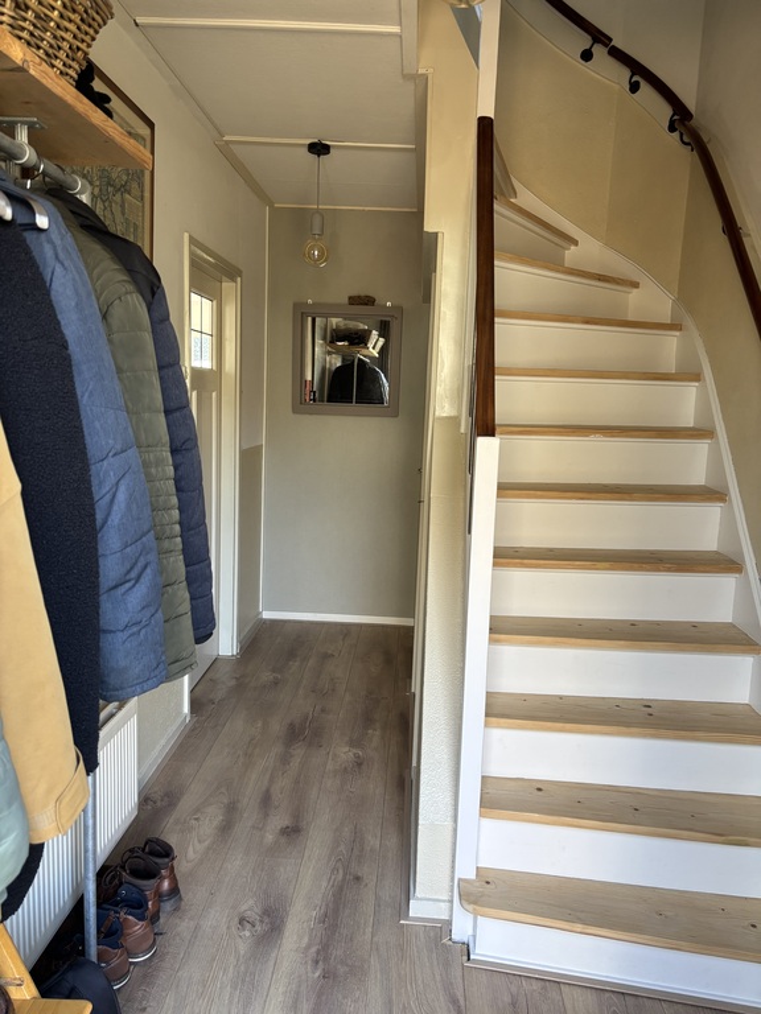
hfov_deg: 53.1
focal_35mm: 26
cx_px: 380
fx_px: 762
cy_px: 507
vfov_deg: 67.3
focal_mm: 5.96
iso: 125
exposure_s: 1/81
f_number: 1.6
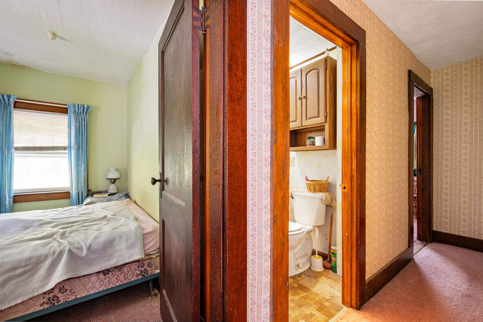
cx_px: 242
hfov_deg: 100.4
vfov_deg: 77.3
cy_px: 161
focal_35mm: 15
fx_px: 201
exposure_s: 1.6
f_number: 8
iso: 100
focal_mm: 10
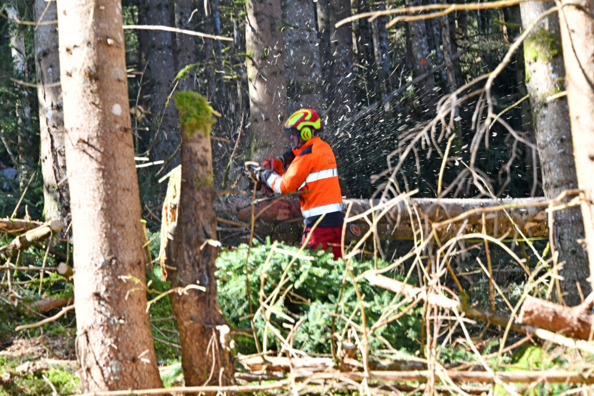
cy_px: 198
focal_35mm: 150
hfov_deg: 13.7
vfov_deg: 9.2
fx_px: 2475
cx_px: 297
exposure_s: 1/80
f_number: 8
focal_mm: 150
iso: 250
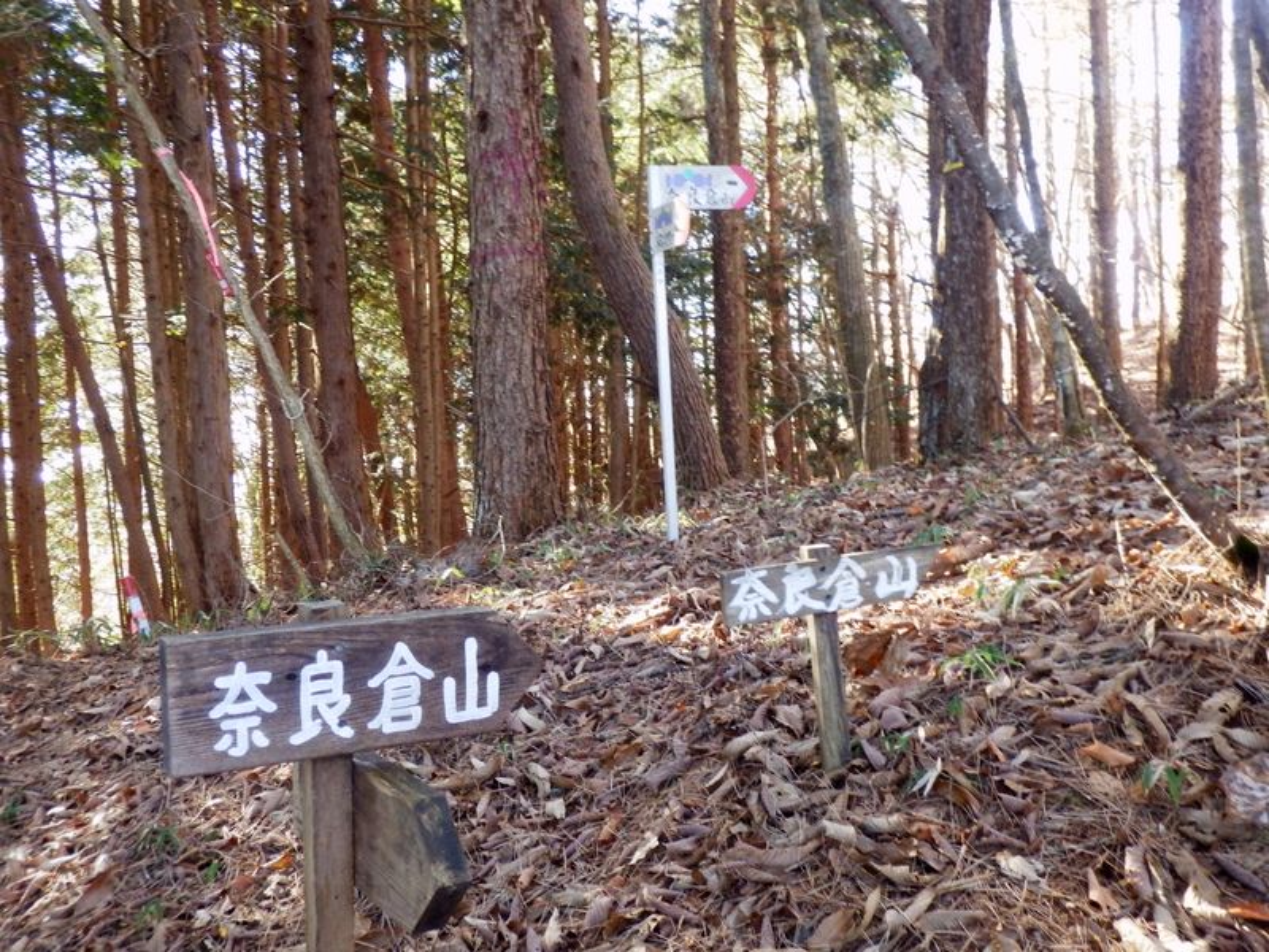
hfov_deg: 44.8
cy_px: 476
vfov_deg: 34.3
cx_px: 634
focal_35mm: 42
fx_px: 1540
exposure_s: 1/40
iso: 320
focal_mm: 7.4
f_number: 4
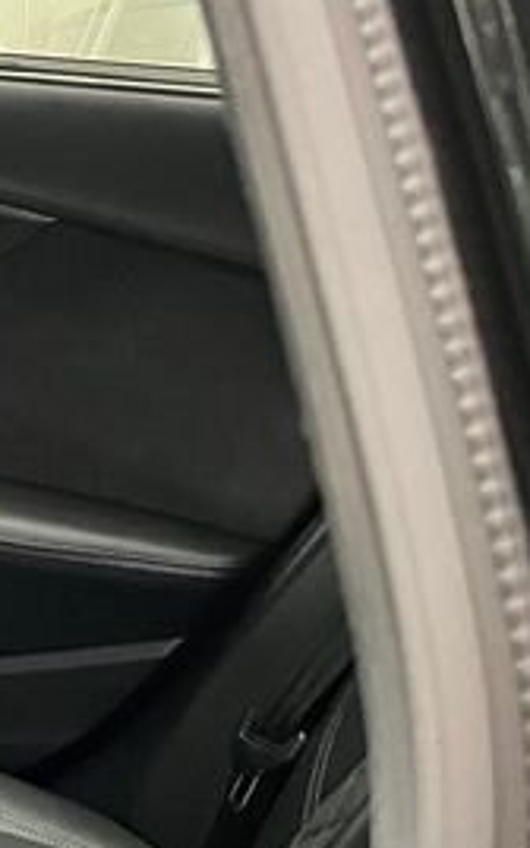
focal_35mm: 105
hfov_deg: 10.0
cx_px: -946
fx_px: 2428
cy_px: 668
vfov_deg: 19.6
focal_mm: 5.1
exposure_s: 1/31
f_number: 1.6
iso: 640
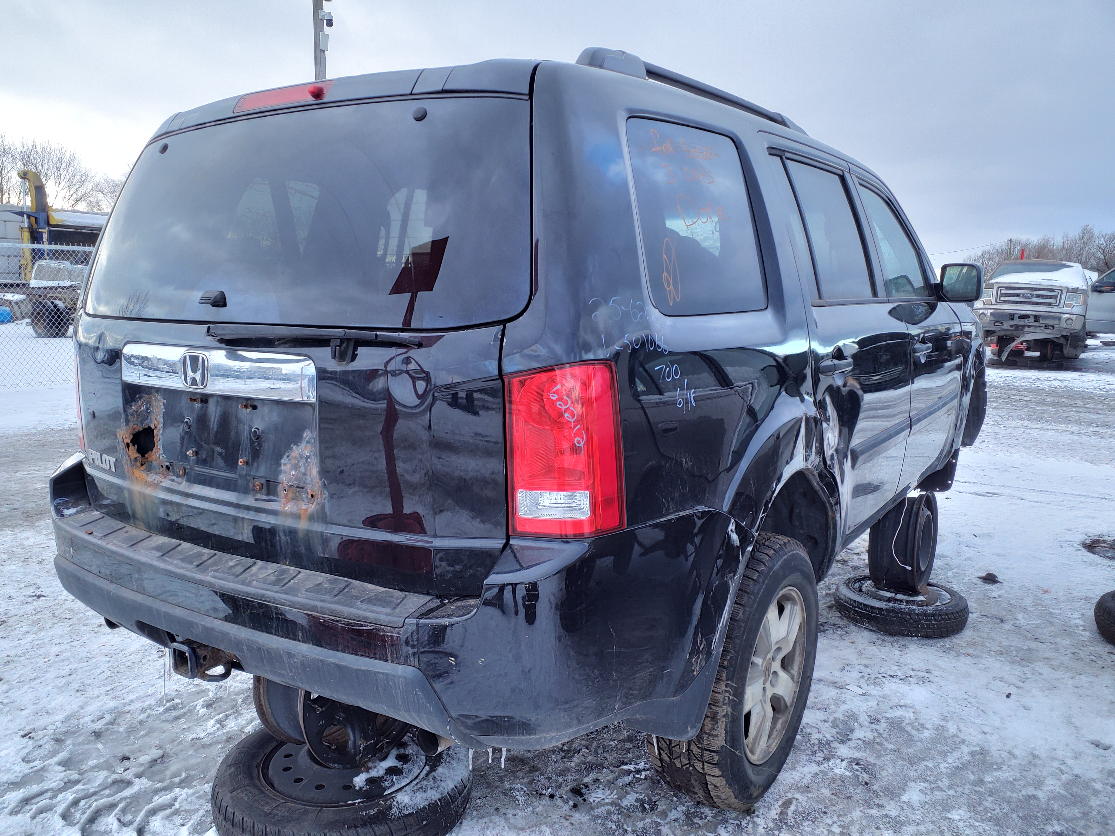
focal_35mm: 26
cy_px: 418
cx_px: 558
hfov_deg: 67.3
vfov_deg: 53.1
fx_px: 837
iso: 64
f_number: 1.9
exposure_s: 1/60
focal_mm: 3.58
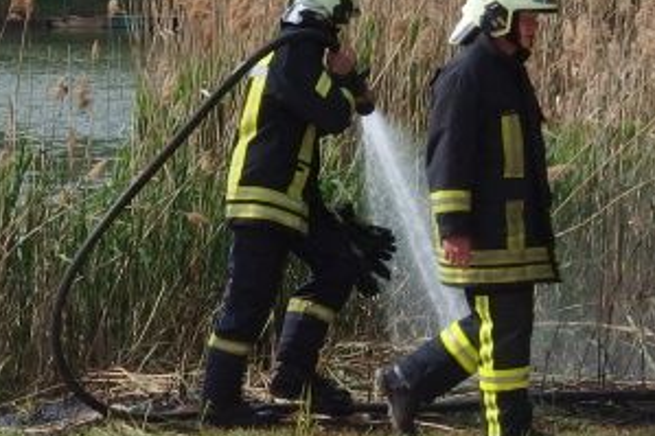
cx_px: 239
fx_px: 5310
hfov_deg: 7.1
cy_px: 171
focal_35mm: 292
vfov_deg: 4.7
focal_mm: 17.3
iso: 100
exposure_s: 1/640
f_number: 5
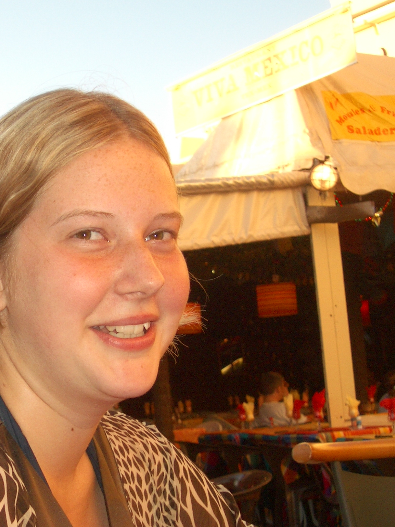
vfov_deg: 27.4
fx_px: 1080
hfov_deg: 20.4
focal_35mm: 71
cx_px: 57
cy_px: 251
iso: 100
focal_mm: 8.2
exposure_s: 1/250
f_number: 3.1
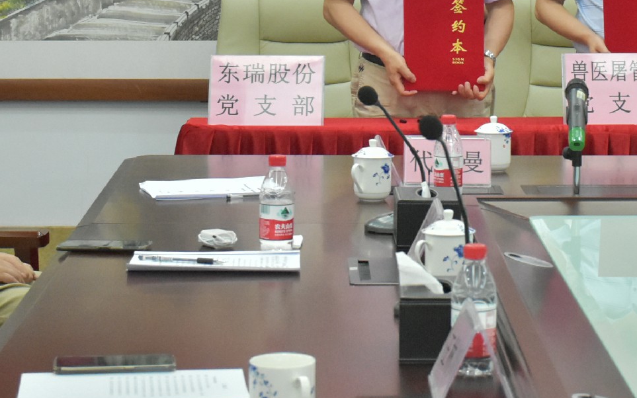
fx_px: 2118
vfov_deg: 10.6
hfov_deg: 16.9
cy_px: -61
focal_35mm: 122
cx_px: 529
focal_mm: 32
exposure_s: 1/160
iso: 2500
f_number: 6.3
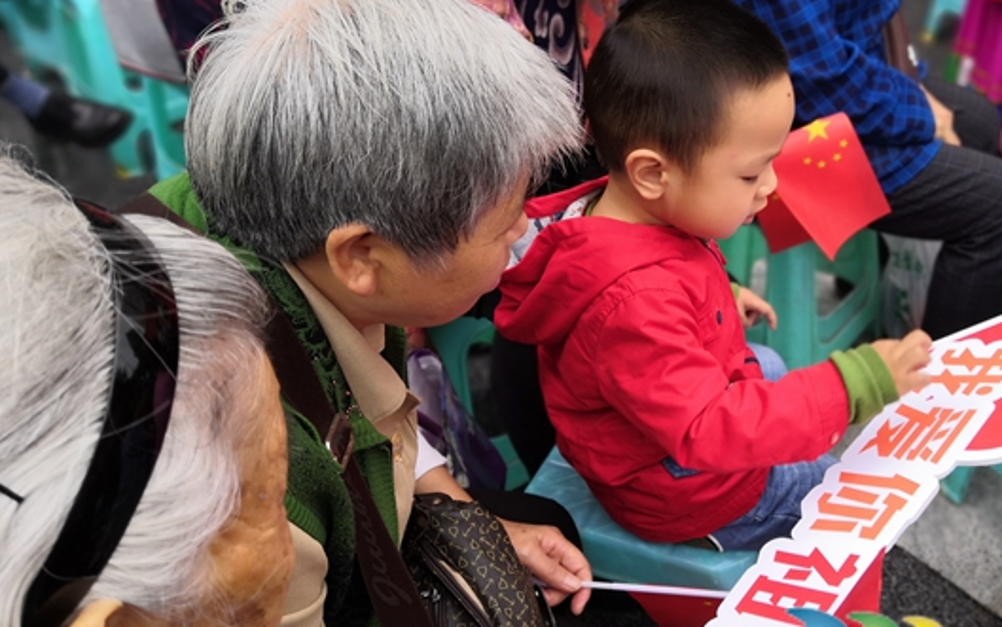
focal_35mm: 41
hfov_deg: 48.0
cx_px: 593
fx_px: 1120
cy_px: 311
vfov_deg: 31.3
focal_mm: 3.95
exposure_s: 1/155
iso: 50
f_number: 1.8
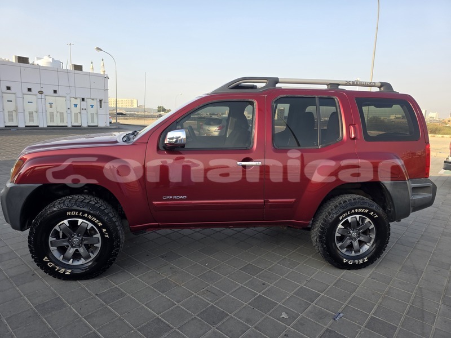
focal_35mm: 23
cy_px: 169
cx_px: 226
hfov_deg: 73.9
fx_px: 300
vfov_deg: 58.9
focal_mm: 6.3
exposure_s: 1/1307
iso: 80
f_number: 1.7
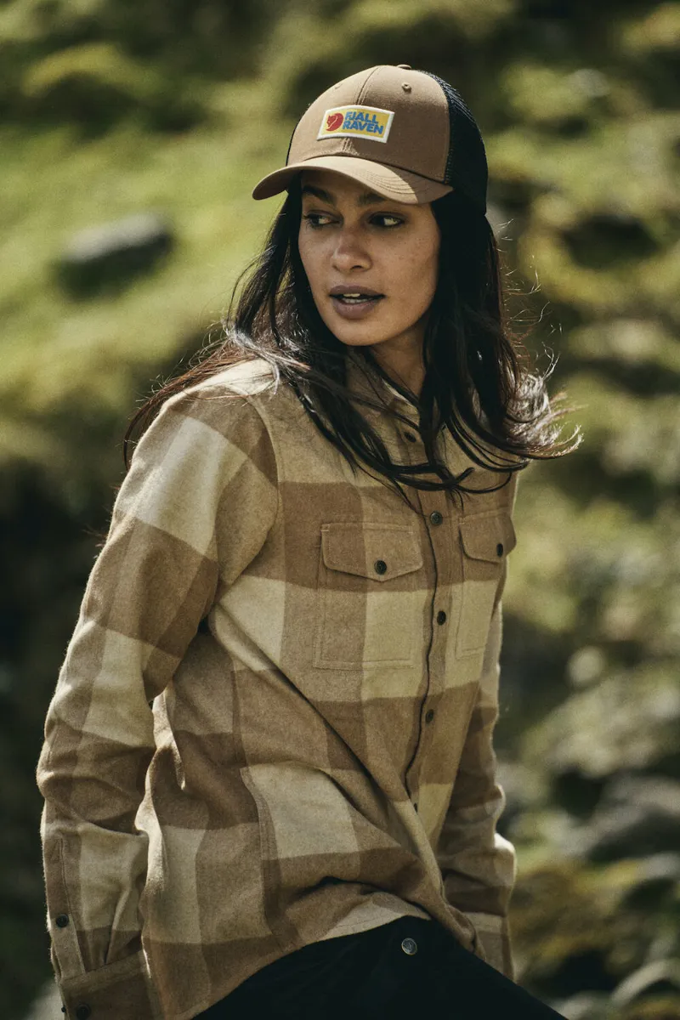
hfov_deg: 7.9
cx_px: 340
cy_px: 510
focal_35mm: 173
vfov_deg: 11.9
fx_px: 4901
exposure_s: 1/2500
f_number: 2.8
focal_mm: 173
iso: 100
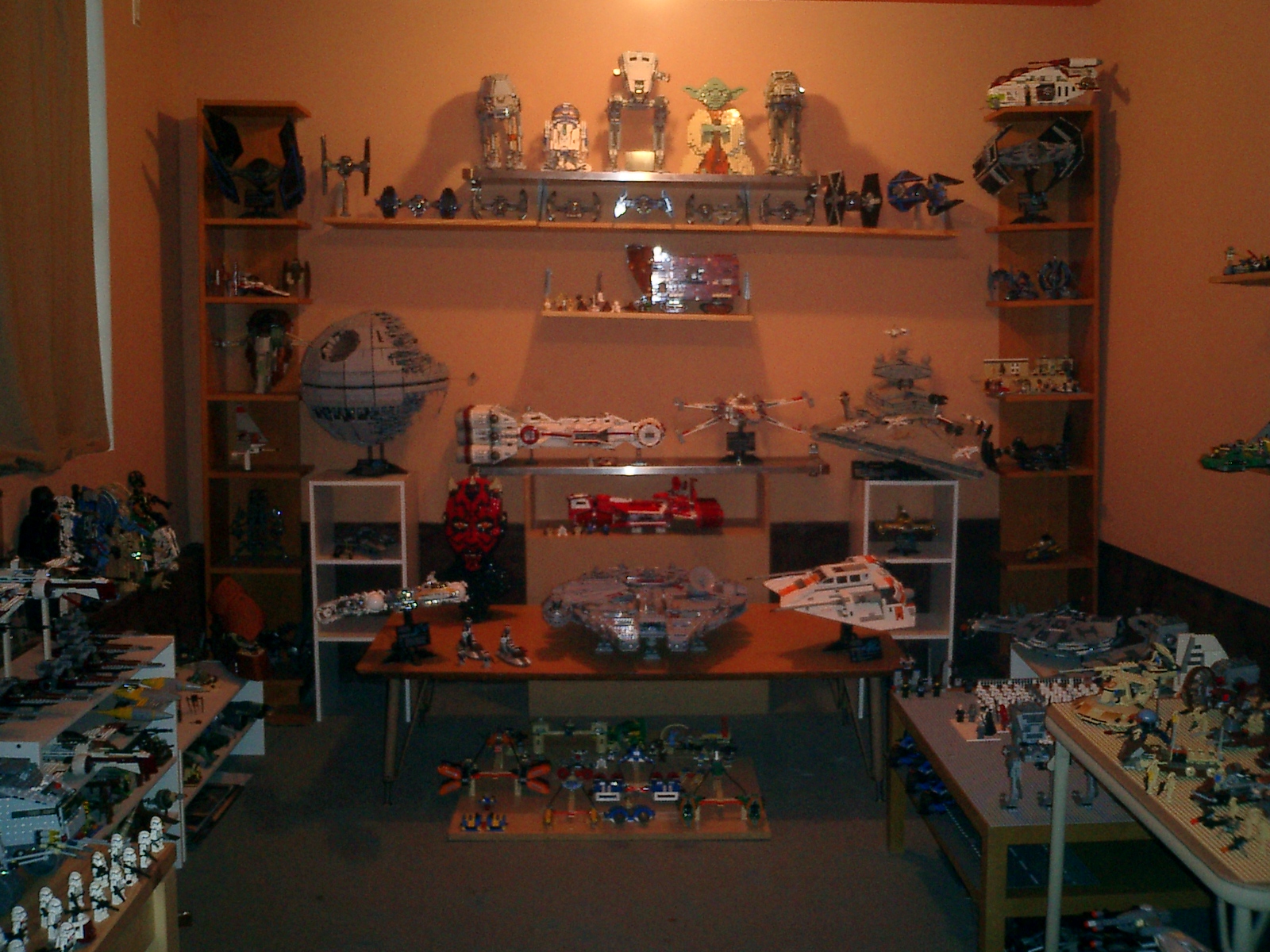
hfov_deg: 51.4
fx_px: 1321
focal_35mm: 36
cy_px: 476
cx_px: 635
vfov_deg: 39.7
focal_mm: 7.5
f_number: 3.2
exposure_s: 1/30
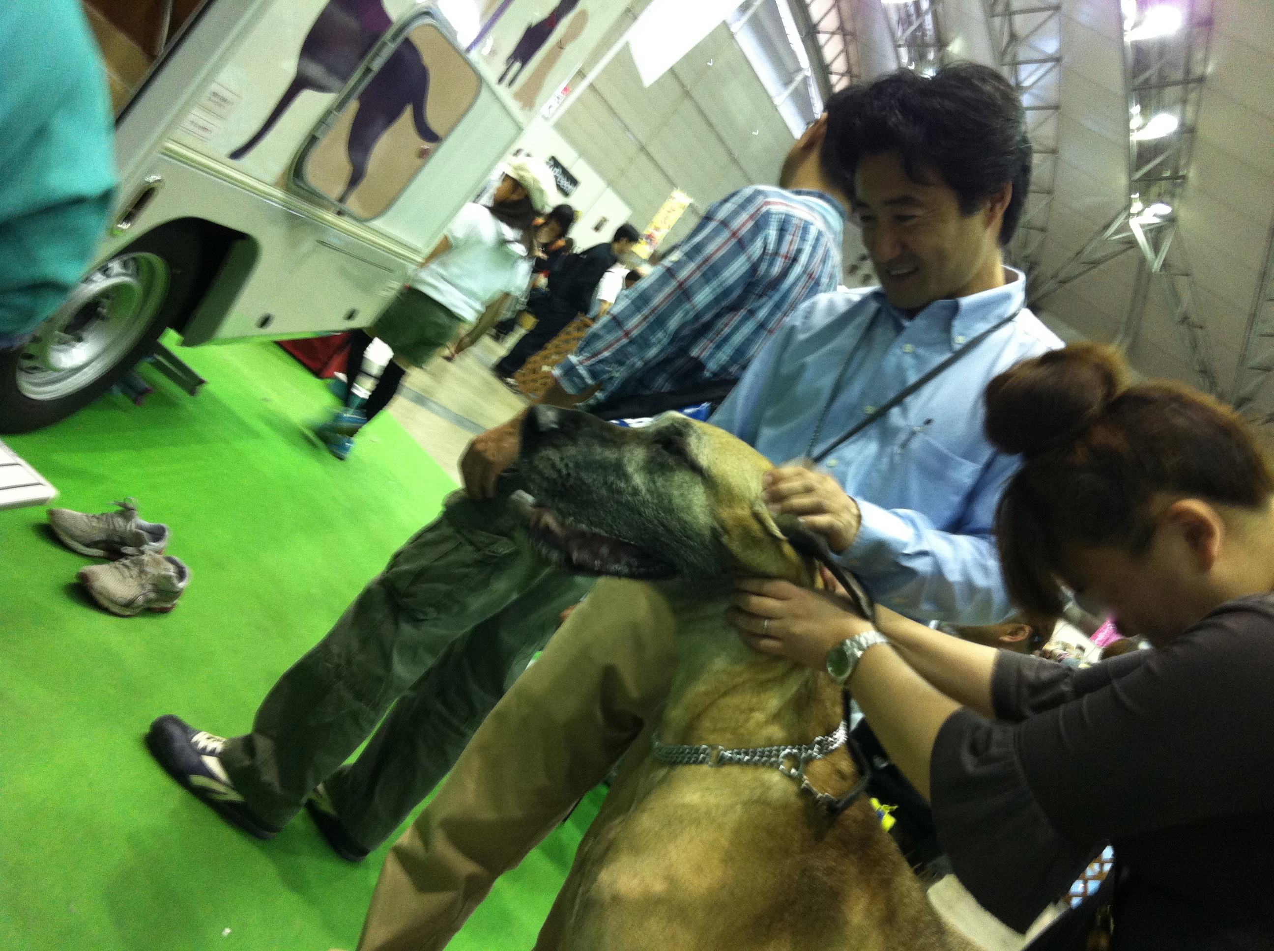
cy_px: 476
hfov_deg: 52.7
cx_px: 637
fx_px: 1286
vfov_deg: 40.6
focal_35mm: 35
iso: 160
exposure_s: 1/15
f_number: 2.8
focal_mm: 3.85
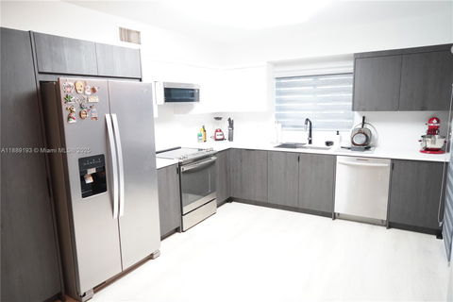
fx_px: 302
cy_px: 151
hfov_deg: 73.7
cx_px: 226
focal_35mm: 24
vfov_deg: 53.1
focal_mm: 24
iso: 2500
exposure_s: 1/30
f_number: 3.5
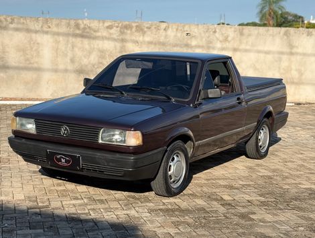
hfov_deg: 39.6
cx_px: 158
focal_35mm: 48
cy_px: 119
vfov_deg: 30.3
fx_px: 437
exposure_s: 1/3704
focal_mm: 6.76
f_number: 1.78
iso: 100
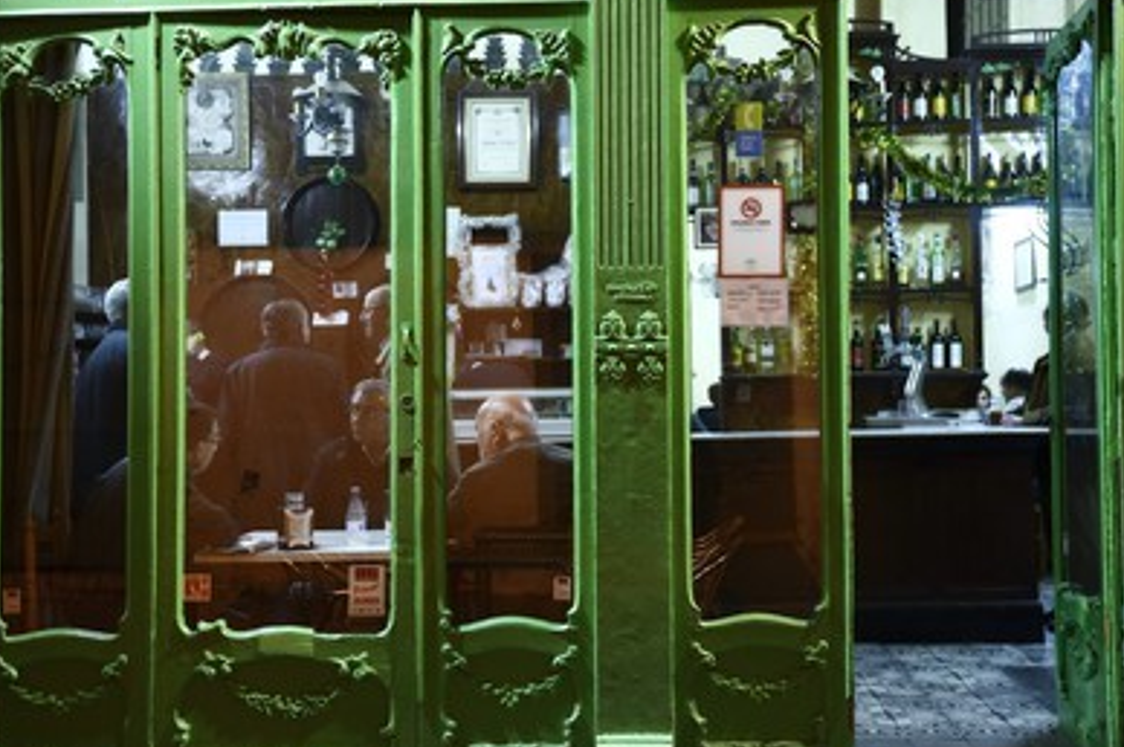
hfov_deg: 38.2
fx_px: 1622
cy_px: 362
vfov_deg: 25.9
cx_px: 571
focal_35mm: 52
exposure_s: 1/50
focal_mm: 48
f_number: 2.8
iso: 1600
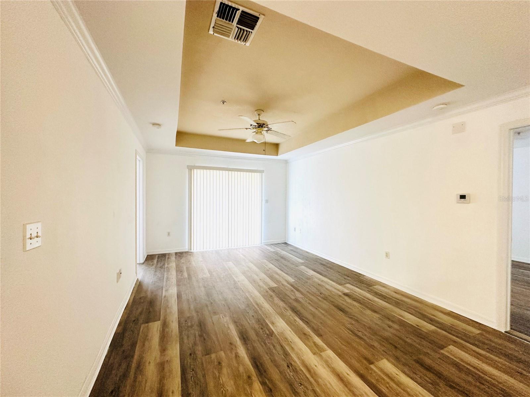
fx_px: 214
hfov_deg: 102.1
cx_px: 265
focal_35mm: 14
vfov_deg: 85.7
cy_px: 198
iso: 200
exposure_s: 1/120
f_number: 2.2
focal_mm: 2.22
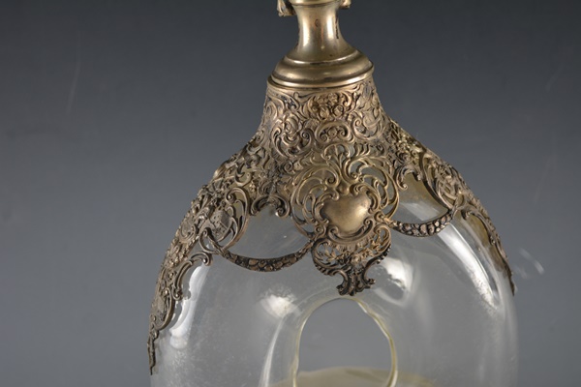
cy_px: 194
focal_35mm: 52
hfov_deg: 37.9
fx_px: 847
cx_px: 290
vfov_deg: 25.8
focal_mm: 35
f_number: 5
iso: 400
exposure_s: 1/100
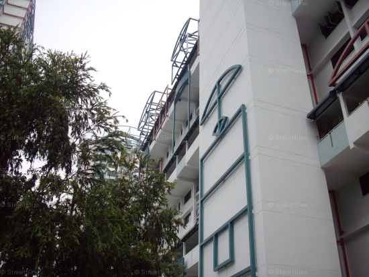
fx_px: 394
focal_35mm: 37
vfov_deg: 38.6
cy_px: 138
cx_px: 184
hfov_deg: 50.2
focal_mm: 6.2
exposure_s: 1/320
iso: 80
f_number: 5.6
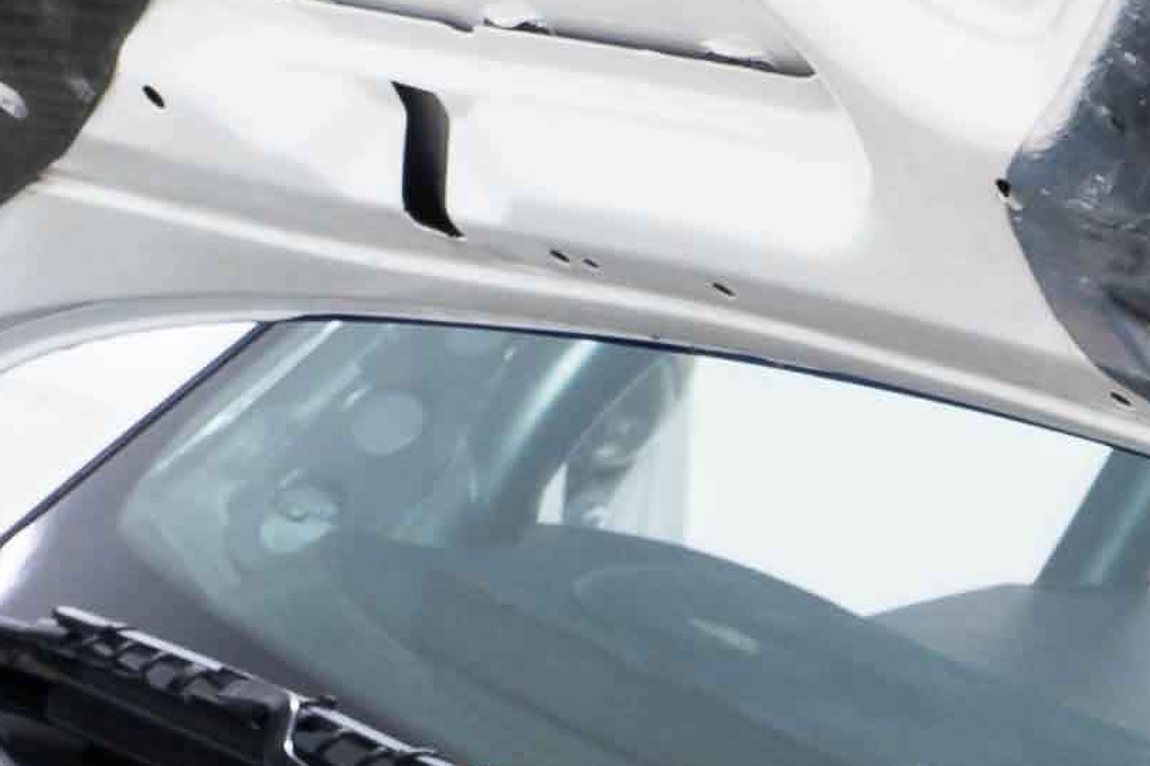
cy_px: 2700
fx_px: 6611
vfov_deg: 5.9
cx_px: 275
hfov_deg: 9.9
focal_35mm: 207
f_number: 10
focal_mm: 28
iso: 250
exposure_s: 1/6
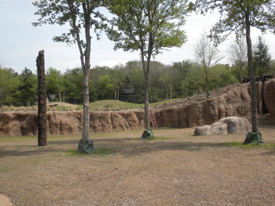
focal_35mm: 37
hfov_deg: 50.1
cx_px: 138
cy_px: 103
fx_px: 294
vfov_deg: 38.7
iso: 64
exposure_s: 1/102
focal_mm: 6.6
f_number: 10
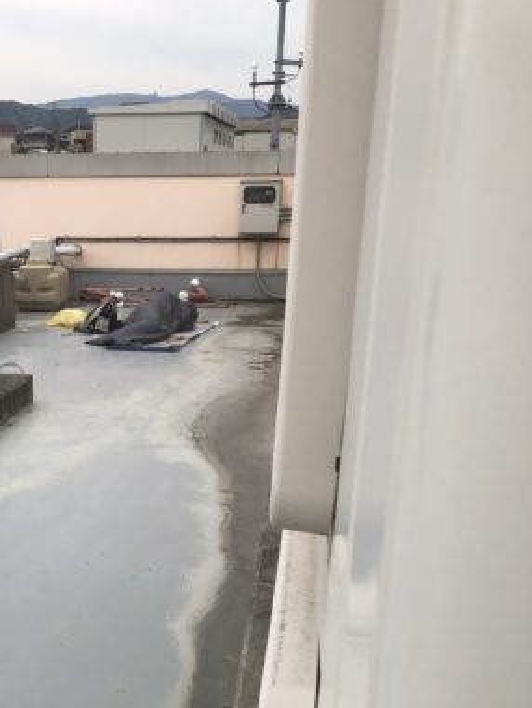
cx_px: 89
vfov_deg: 38.5
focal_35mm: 47
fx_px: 963
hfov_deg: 30.0
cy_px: 589
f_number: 1.8
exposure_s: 1/1869
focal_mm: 4
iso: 20
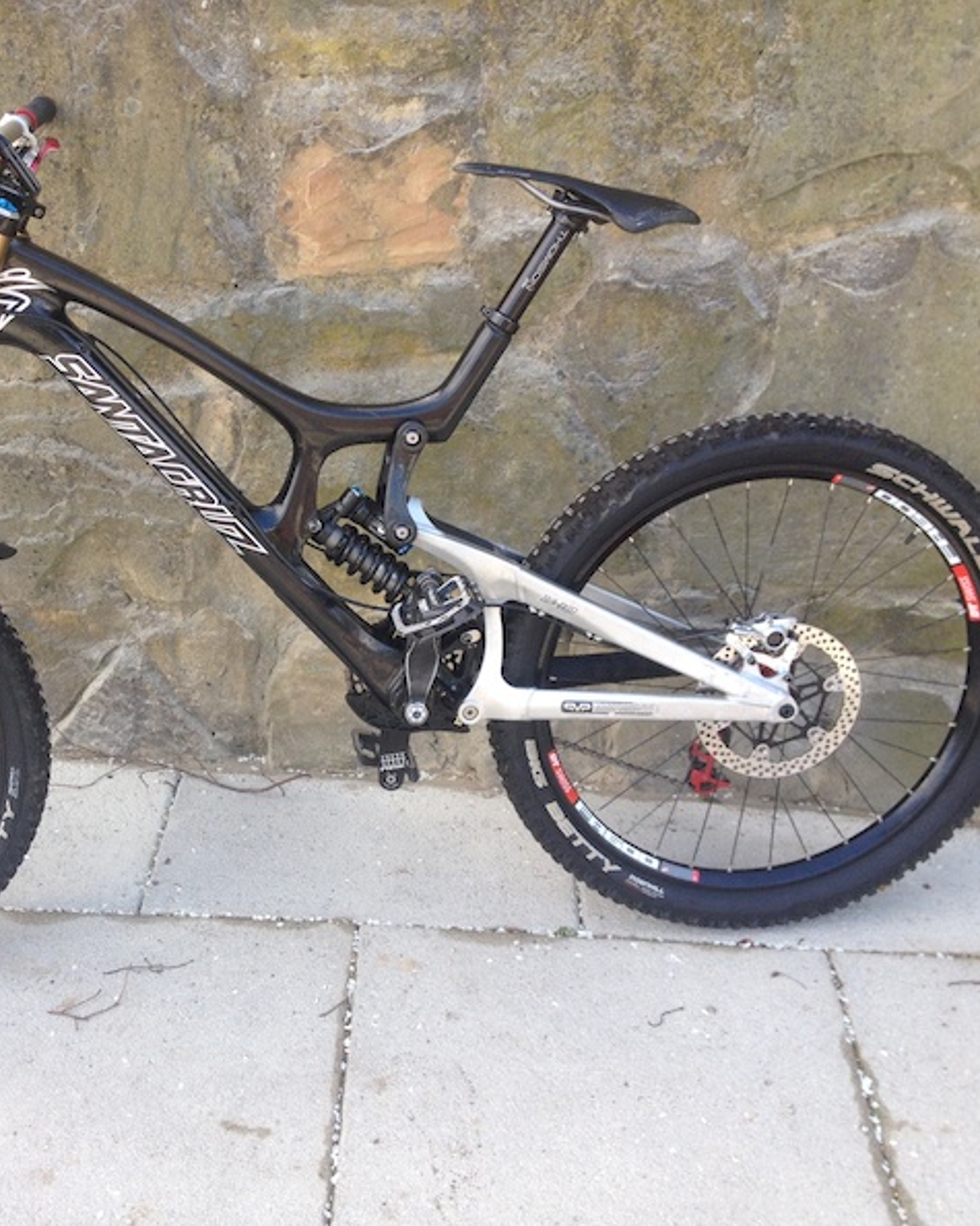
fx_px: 1668
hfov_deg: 32.1
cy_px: 611
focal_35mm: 46
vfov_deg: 40.3
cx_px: 241
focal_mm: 4.28
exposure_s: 1/184
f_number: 2.4
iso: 50
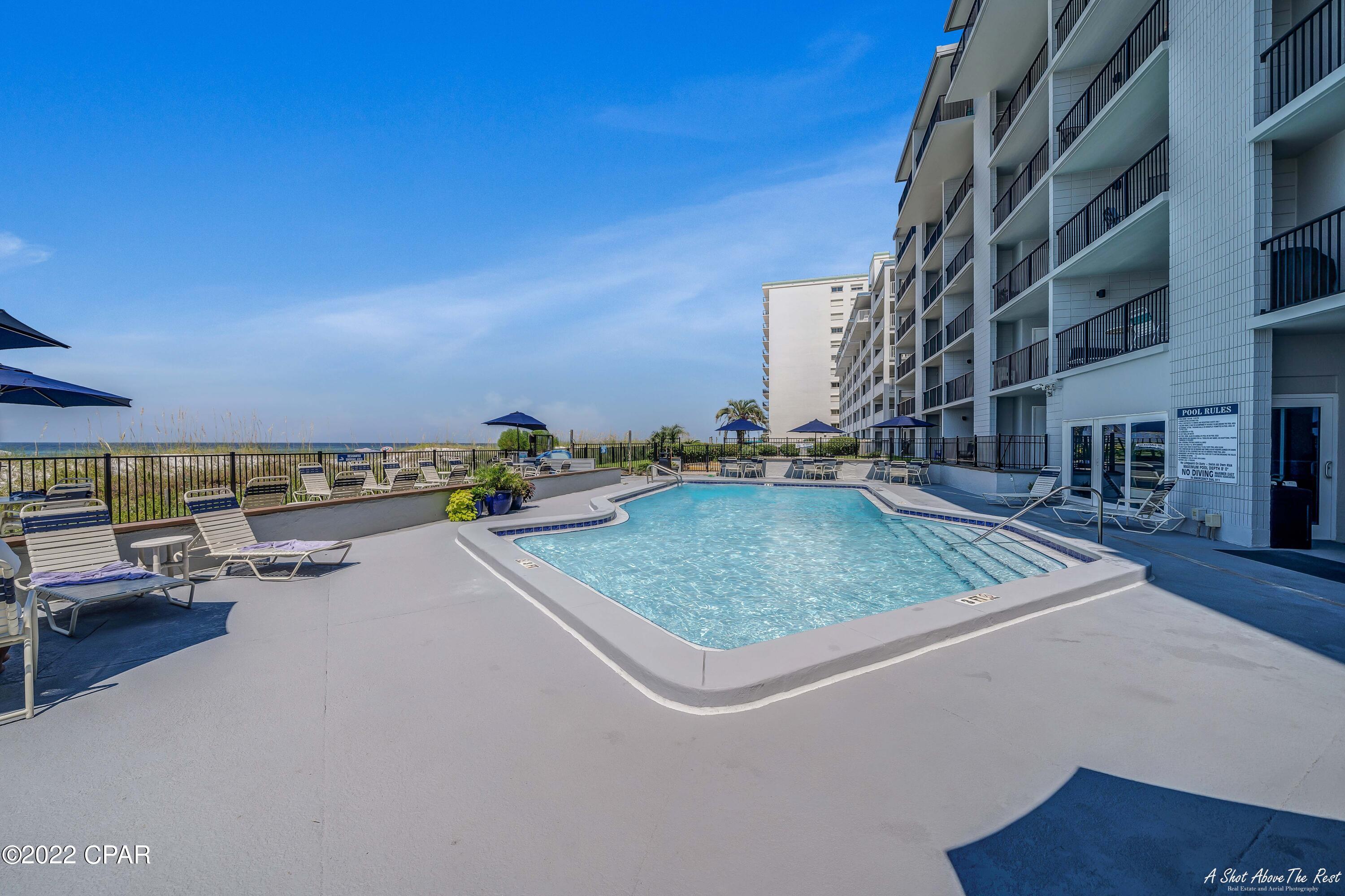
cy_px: 448
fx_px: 448
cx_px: 672
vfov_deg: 90.0
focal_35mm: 12
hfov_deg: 112.6
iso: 100
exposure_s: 1/1250
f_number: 5.6
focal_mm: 12
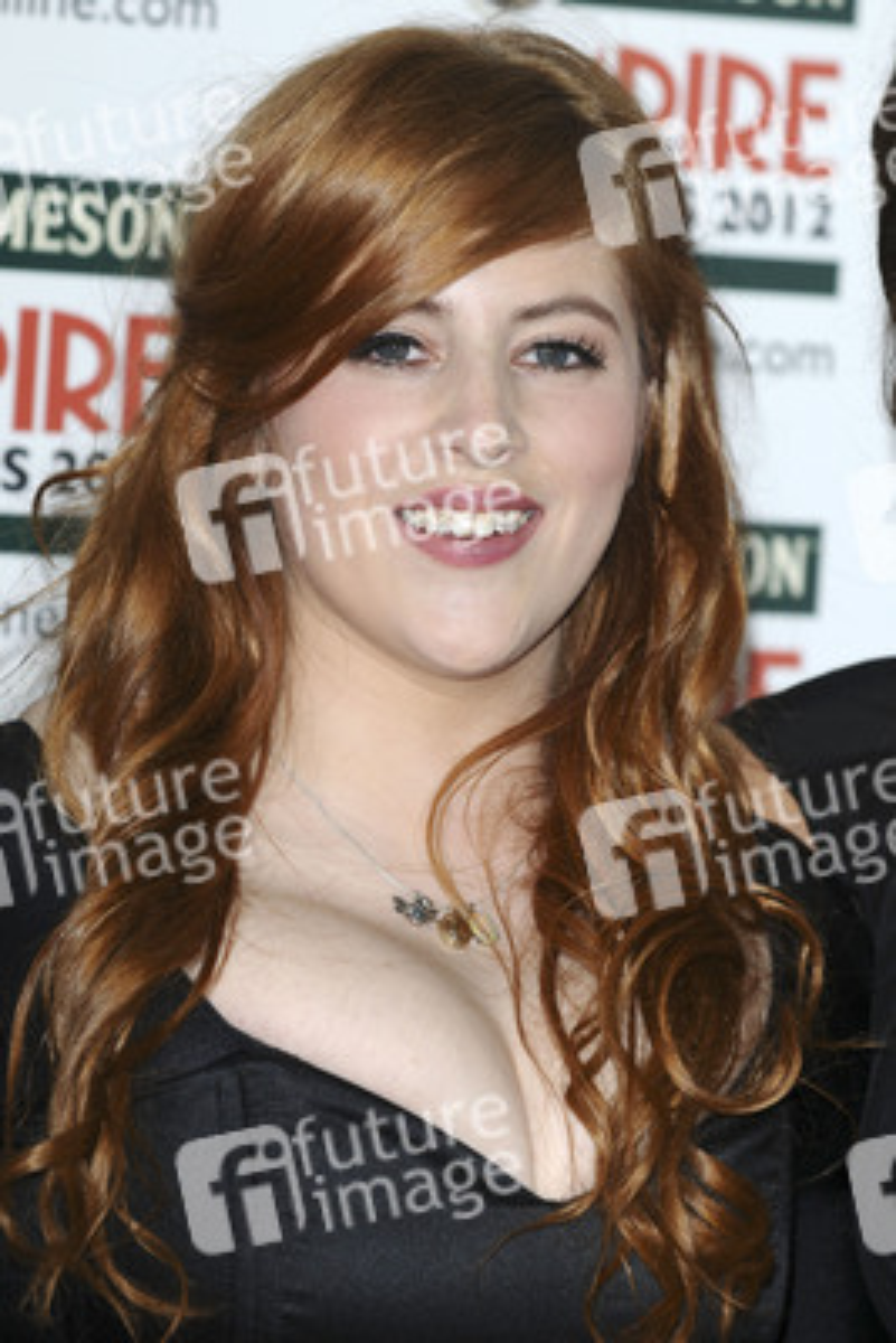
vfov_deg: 8.3
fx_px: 9231
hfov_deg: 5.6
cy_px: 672
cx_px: 448
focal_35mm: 248
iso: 200
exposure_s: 1/200
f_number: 4.5
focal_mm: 165
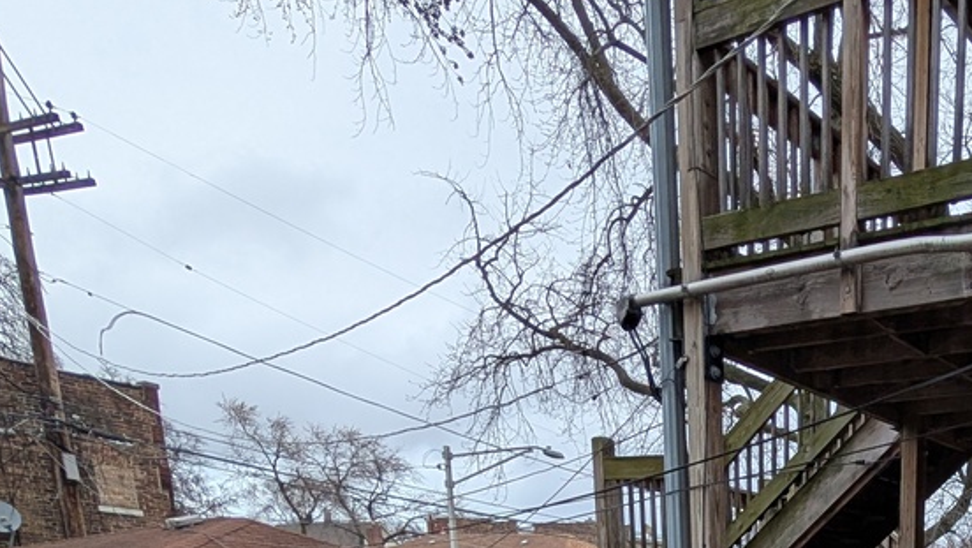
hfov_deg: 48.3
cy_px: 918
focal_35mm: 34
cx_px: 961
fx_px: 877
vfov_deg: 23.4
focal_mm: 2.02
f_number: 1.7
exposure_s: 1/1245
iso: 52
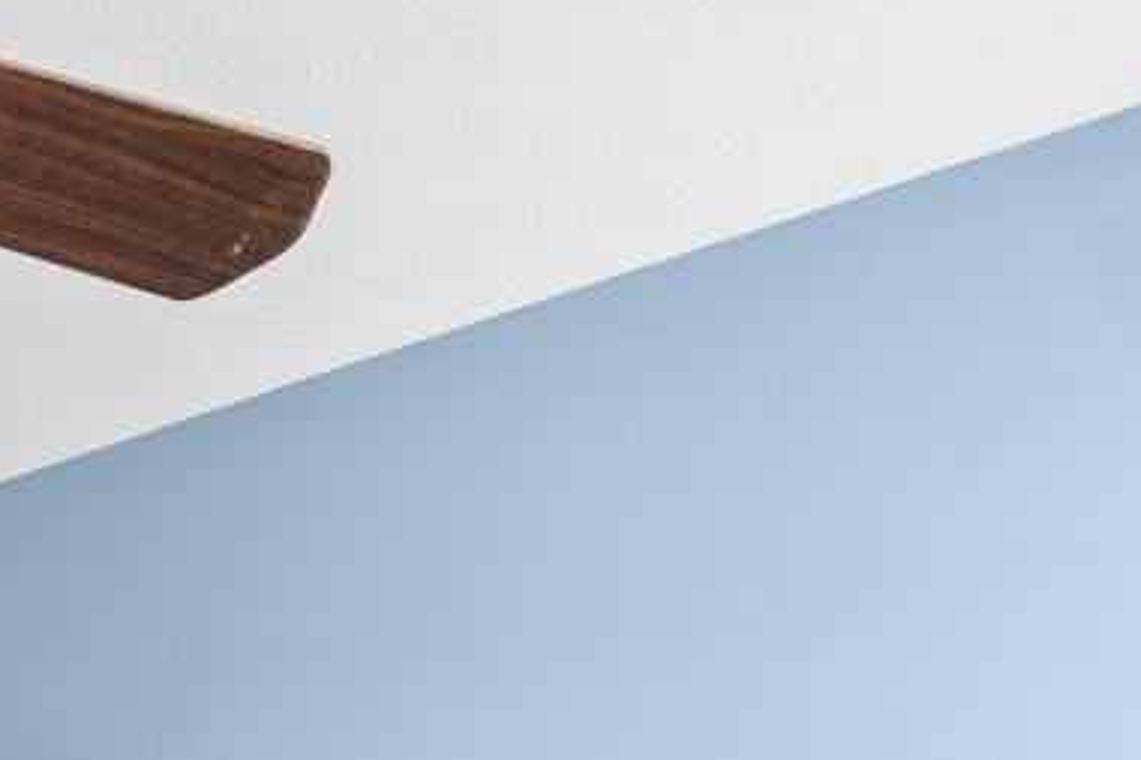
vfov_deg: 17.1
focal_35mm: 64
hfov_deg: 20.2
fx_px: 2027
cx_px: -1009
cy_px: 1394
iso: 100
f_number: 4.5
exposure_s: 1/25
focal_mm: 10
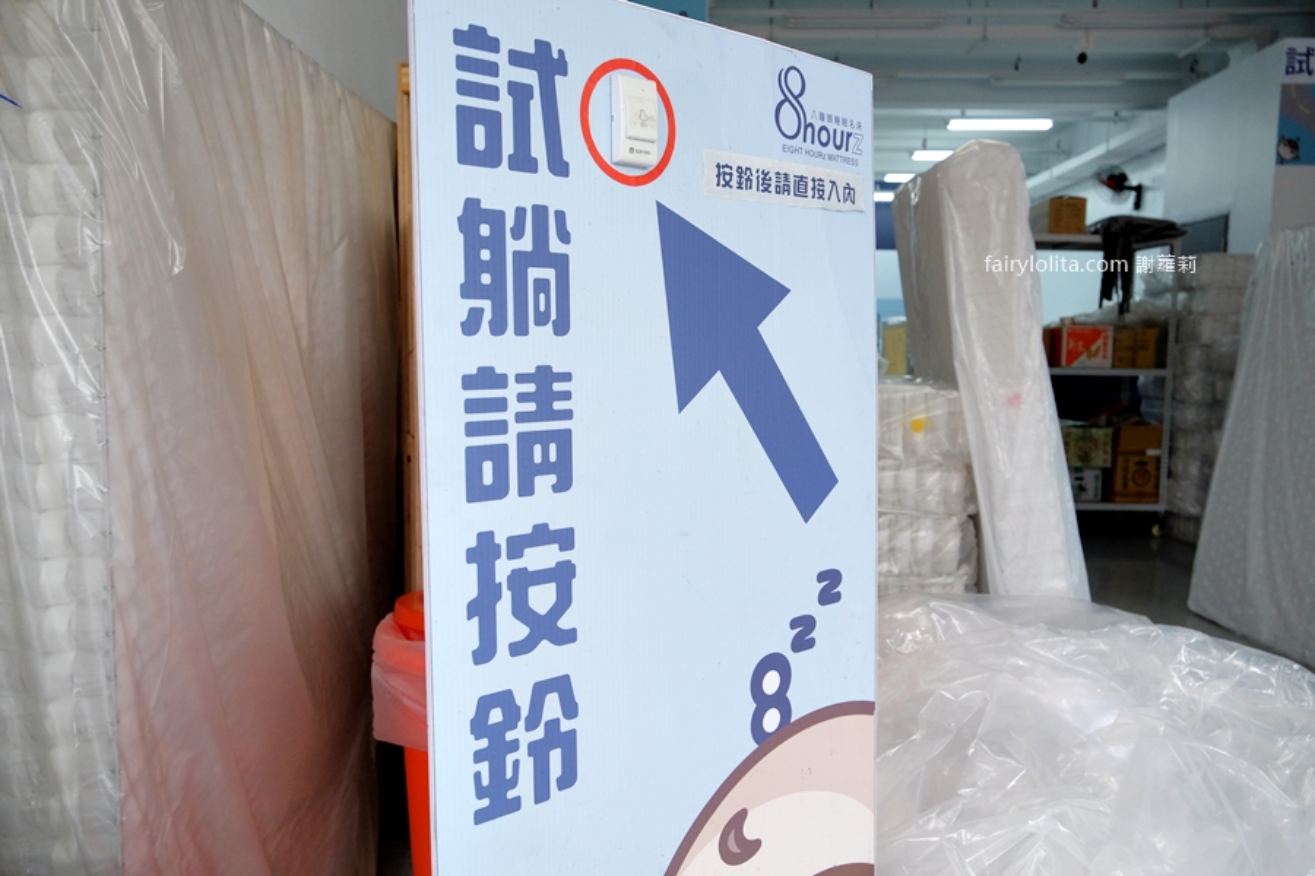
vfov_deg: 47.9
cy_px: 438
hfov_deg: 67.4
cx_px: 658
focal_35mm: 27
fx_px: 986
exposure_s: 1/170
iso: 800
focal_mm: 18
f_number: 4
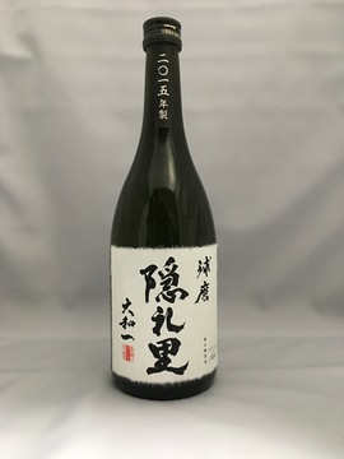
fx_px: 384
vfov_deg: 61.7
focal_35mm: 29
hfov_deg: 48.2
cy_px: 230
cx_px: 172
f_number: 2.2
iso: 250
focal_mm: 4.15
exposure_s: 1/15
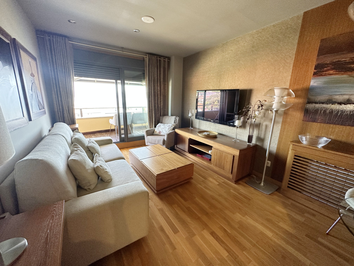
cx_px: 177
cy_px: 133
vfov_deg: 85.7
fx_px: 143
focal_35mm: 14
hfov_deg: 102.1
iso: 250
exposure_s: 1/100
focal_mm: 2.22
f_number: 2.2
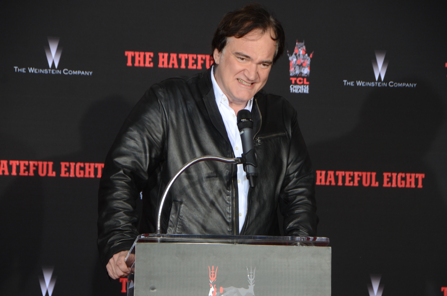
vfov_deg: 6.7
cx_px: 233
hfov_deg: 10.1
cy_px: 145
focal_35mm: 205
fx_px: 2540
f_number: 7.1
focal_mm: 130
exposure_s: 1/160
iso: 500
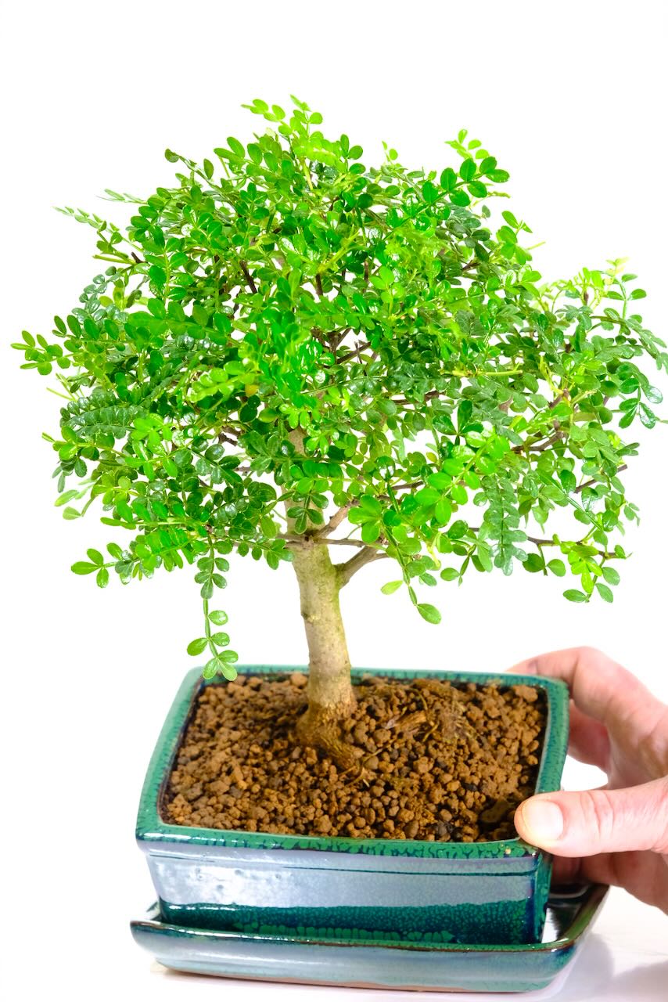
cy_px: 501
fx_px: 3338
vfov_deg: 17.1
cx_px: 334
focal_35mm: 120
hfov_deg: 11.4
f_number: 8
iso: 2500
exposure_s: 1/30
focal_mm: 80
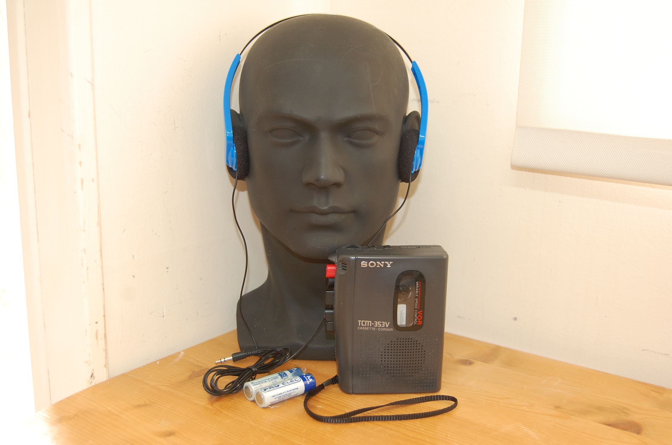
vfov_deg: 34.1
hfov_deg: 49.6
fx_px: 727
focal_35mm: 39
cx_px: 336
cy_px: 222
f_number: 4.2
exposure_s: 1/60
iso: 400
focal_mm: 26
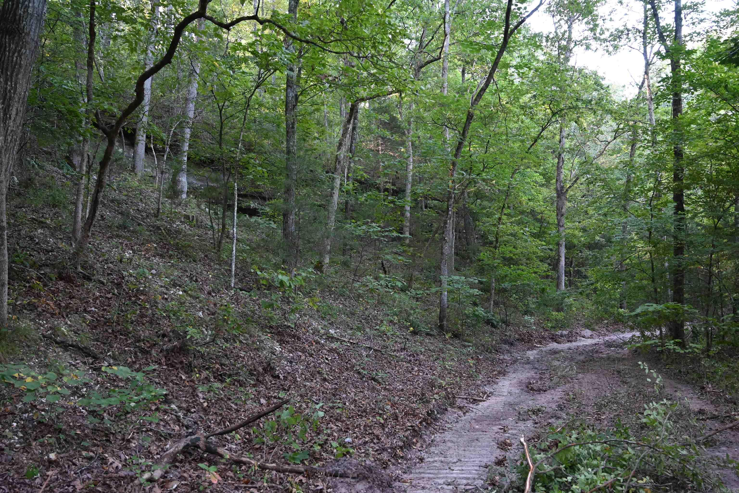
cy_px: 246
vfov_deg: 45.0
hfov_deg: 63.6
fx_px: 595
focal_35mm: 29
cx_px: 370
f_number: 4
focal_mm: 29
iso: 1600
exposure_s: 1/125
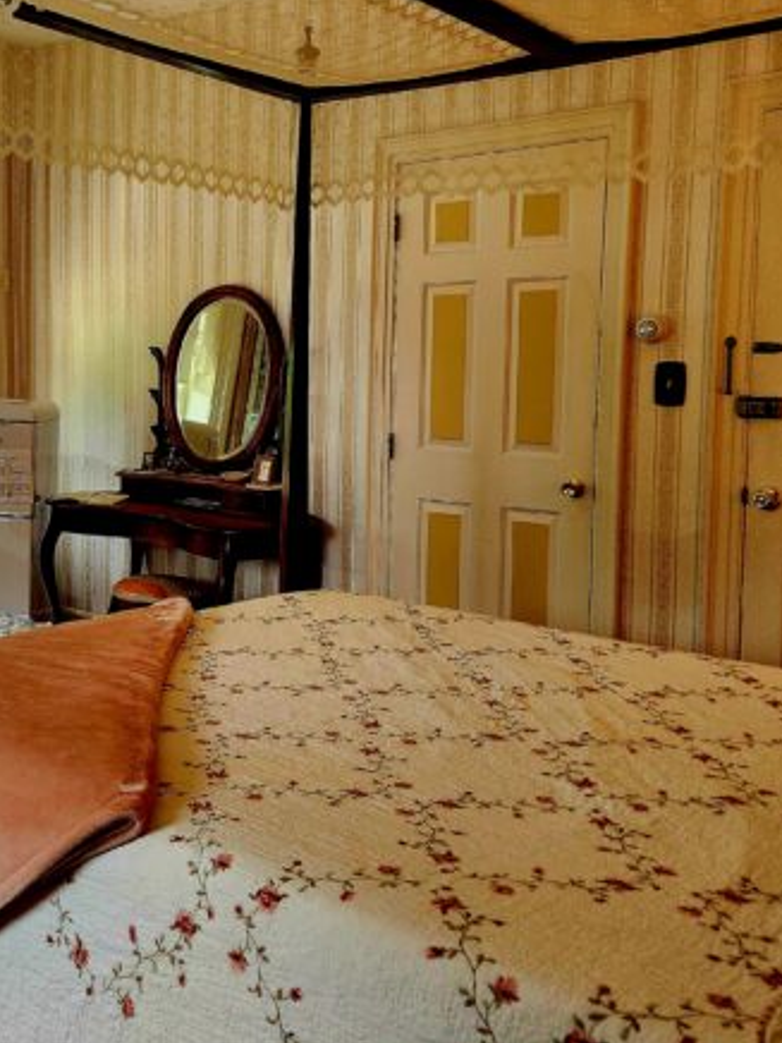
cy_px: 457
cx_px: 200
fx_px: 1175
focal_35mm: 39
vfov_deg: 47.8
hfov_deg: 36.0
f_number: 1.8
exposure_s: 1/120
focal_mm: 5.4
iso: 250
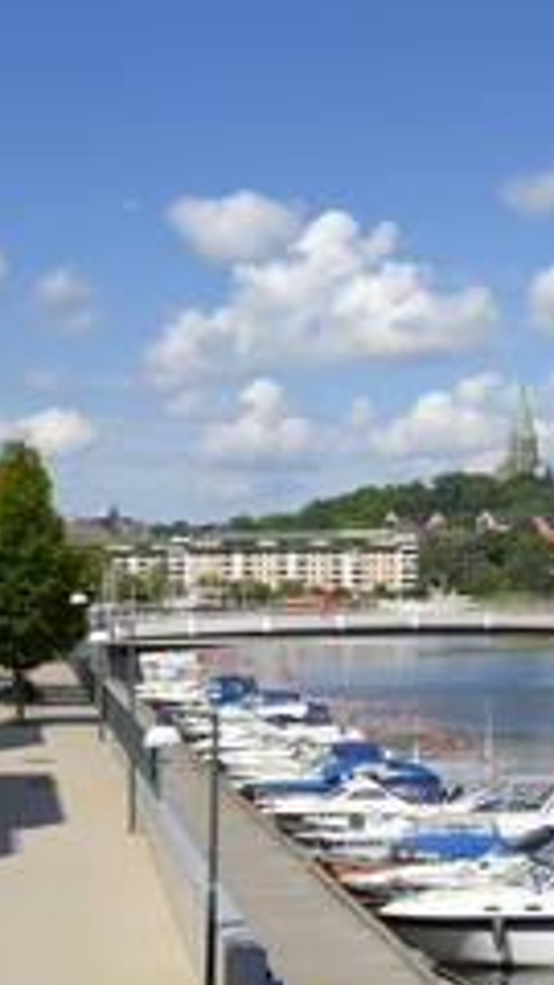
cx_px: 624
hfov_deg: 13.4
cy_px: 566
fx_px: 2298
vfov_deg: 24.2
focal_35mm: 88
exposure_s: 1/250
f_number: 20
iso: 400
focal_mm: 48
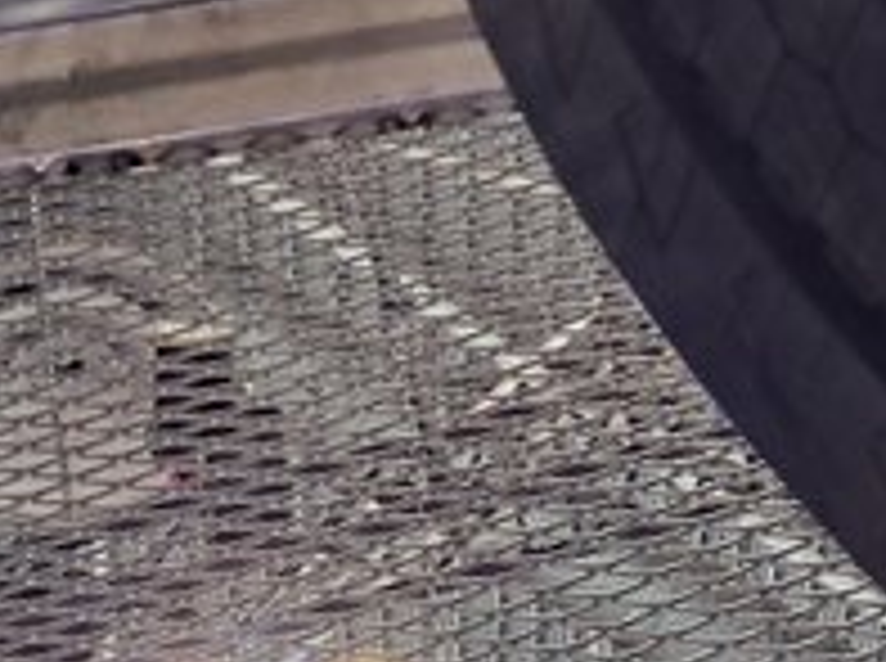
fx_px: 2683
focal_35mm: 105
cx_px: -85
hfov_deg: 18.1
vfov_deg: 13.1
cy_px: 1079
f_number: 1.8
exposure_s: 1/50
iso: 80
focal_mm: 5.23
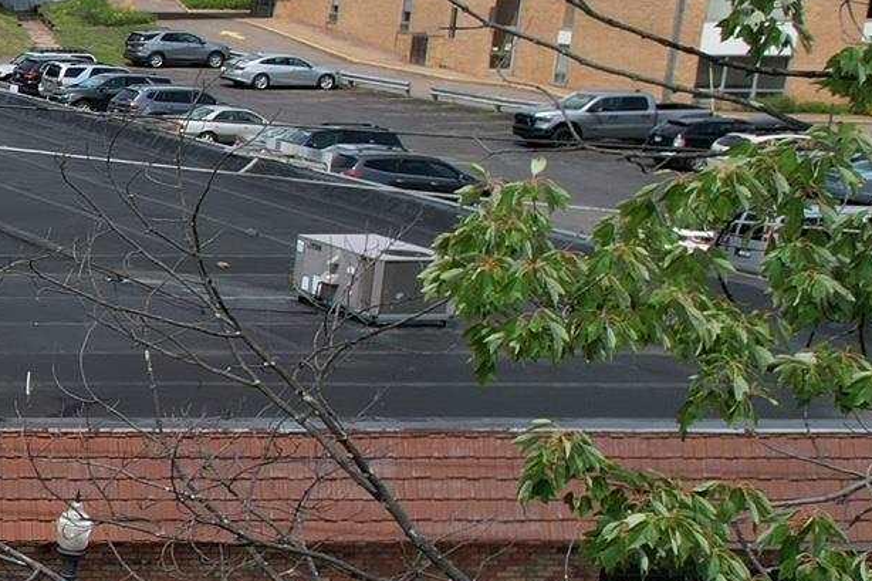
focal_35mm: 98
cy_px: 398
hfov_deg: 15.1
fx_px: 2373
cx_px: -1064
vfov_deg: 13.9
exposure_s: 1/500
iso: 100
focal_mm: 8.38
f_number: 2.8
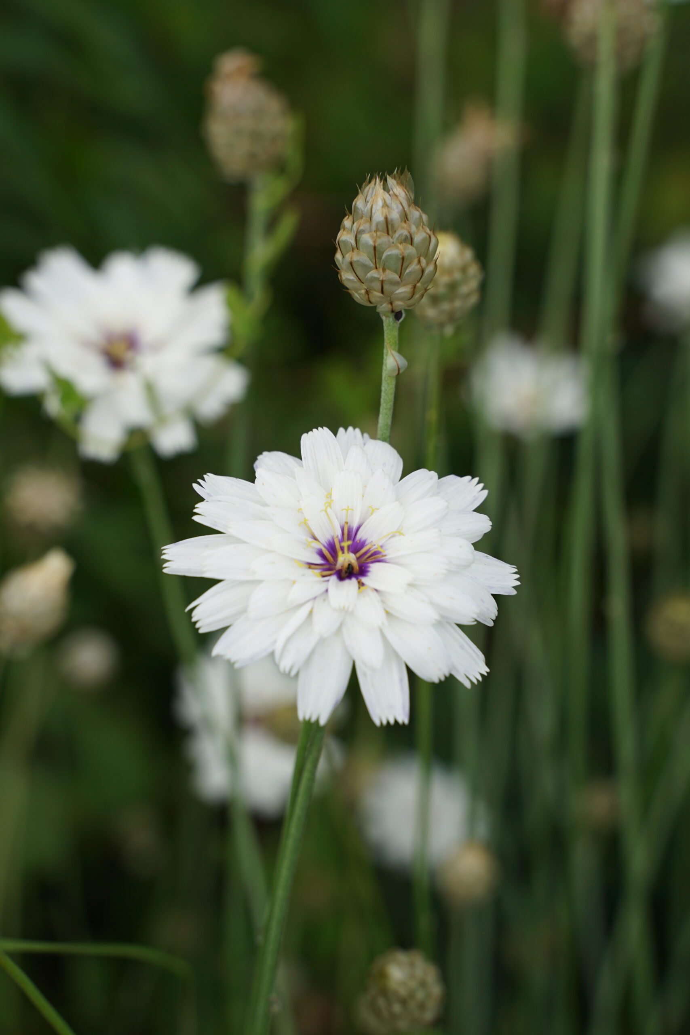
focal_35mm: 75
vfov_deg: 27.0
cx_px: 345
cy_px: 518
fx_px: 2156
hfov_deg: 18.2
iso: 100
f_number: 7.1
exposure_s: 1/125
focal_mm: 75
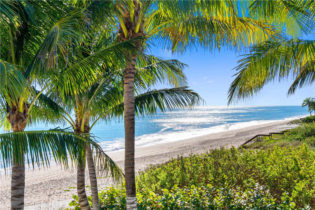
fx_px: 446
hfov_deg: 38.9
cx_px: 158
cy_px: 105
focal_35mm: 51
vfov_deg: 26.5
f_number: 8
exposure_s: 1/60
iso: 250
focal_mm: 34
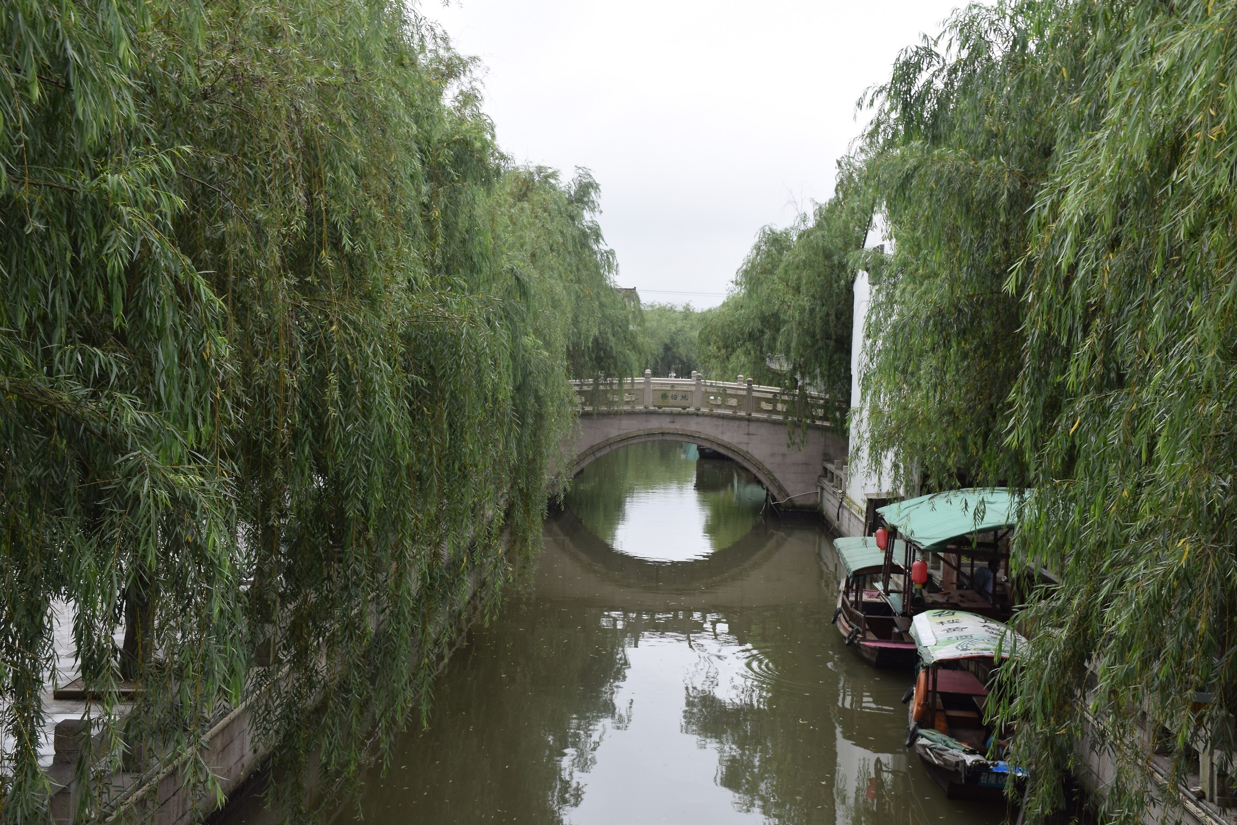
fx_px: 1649
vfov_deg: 28.1
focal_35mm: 48
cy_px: 412
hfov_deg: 41.1
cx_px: 618
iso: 200
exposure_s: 1/250
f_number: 8
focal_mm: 32
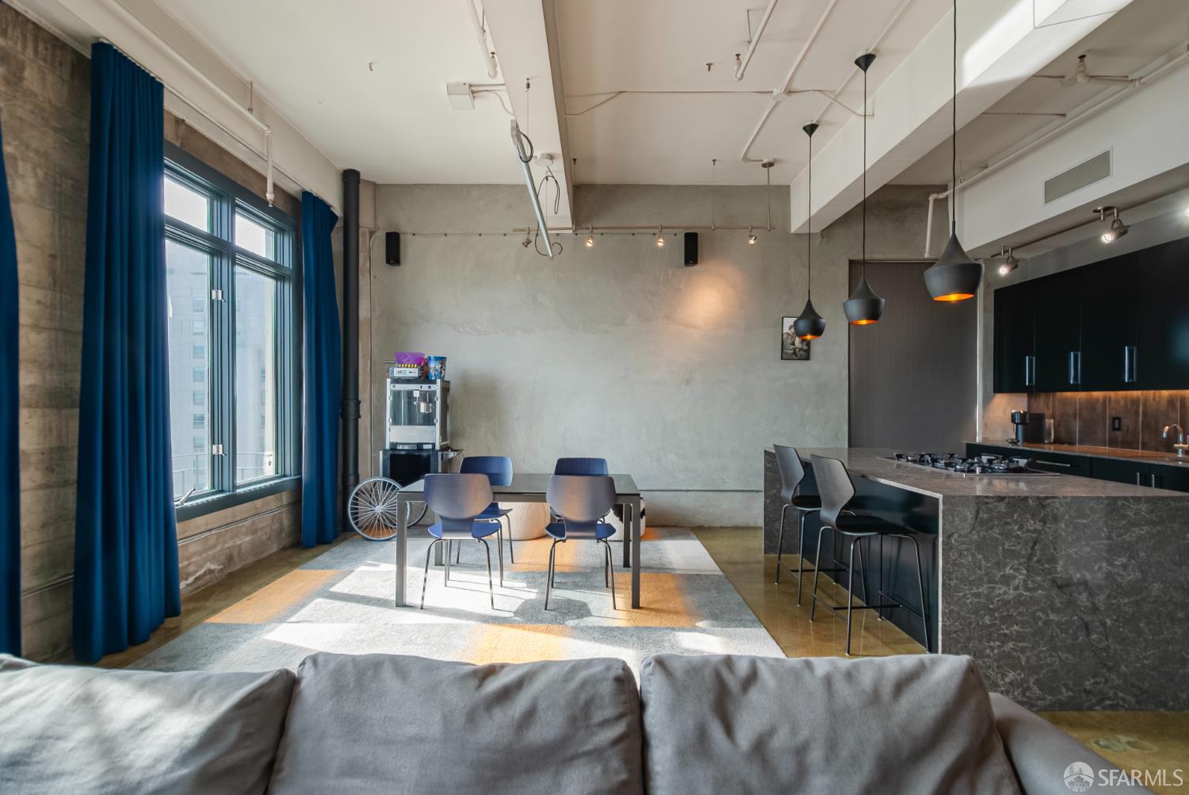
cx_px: 594
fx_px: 496
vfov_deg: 77.4
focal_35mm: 15
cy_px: 398
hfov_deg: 100.3
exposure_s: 1/160
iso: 400
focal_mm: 10
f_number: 5.6
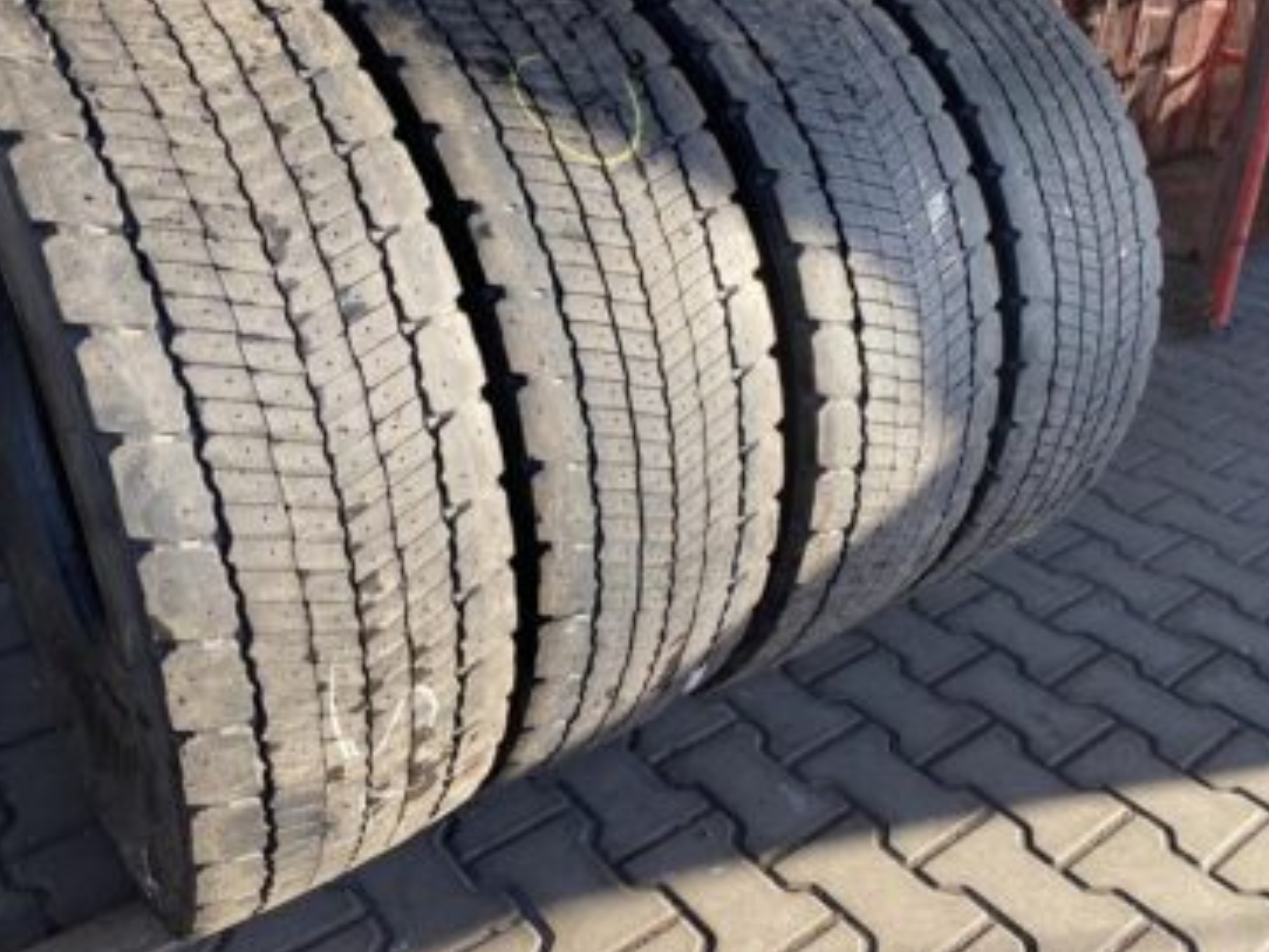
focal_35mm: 31
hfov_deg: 58.3
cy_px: 392
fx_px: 1137
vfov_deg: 45.3
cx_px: 587
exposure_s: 1/292
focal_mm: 4.25
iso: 32
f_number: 1.8
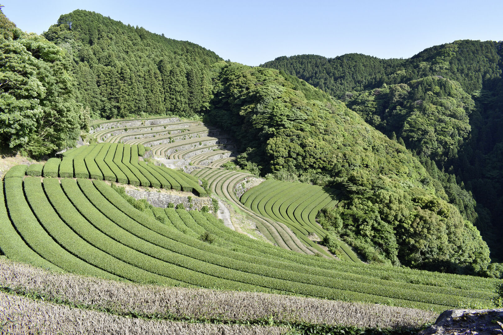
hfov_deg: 67.4
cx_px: 252
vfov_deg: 47.9
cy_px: 168
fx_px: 377
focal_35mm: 27
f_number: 10
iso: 400
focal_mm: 18
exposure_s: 1/400
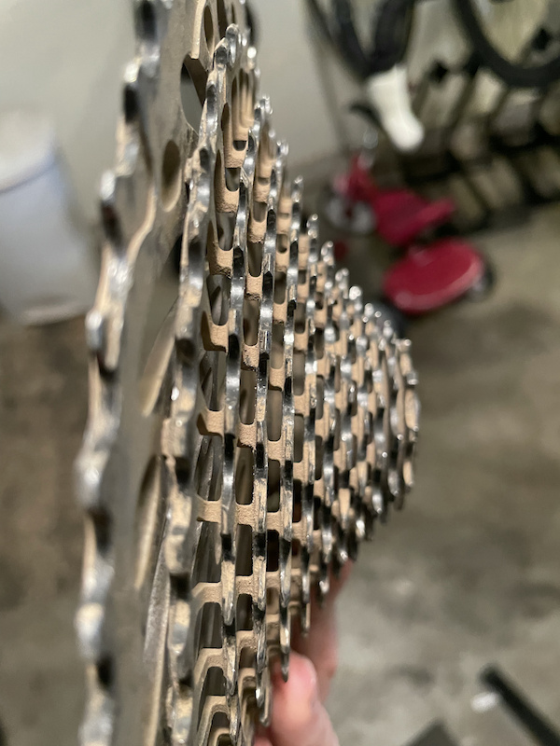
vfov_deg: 67.3
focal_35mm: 26
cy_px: 373
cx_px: 280
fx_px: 561
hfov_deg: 53.1
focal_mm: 4.2
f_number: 1.6
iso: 500
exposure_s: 1/40
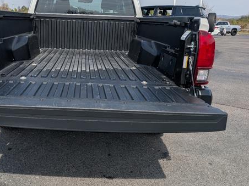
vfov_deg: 41.6
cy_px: 75
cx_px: 85
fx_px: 245
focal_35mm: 34
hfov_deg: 53.0
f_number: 1.68
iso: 20
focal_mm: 6.9
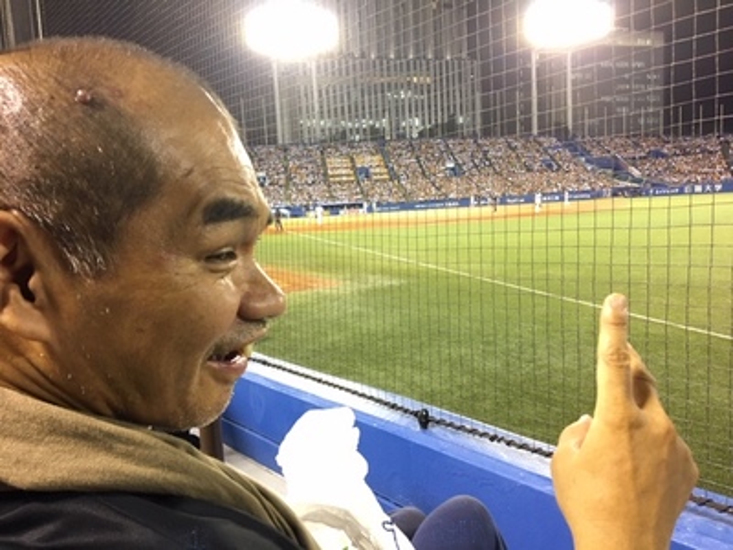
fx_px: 614
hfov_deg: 61.7
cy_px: 275
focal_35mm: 29
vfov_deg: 48.2
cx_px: 366
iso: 100
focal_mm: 4.15
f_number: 2.2
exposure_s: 1/30
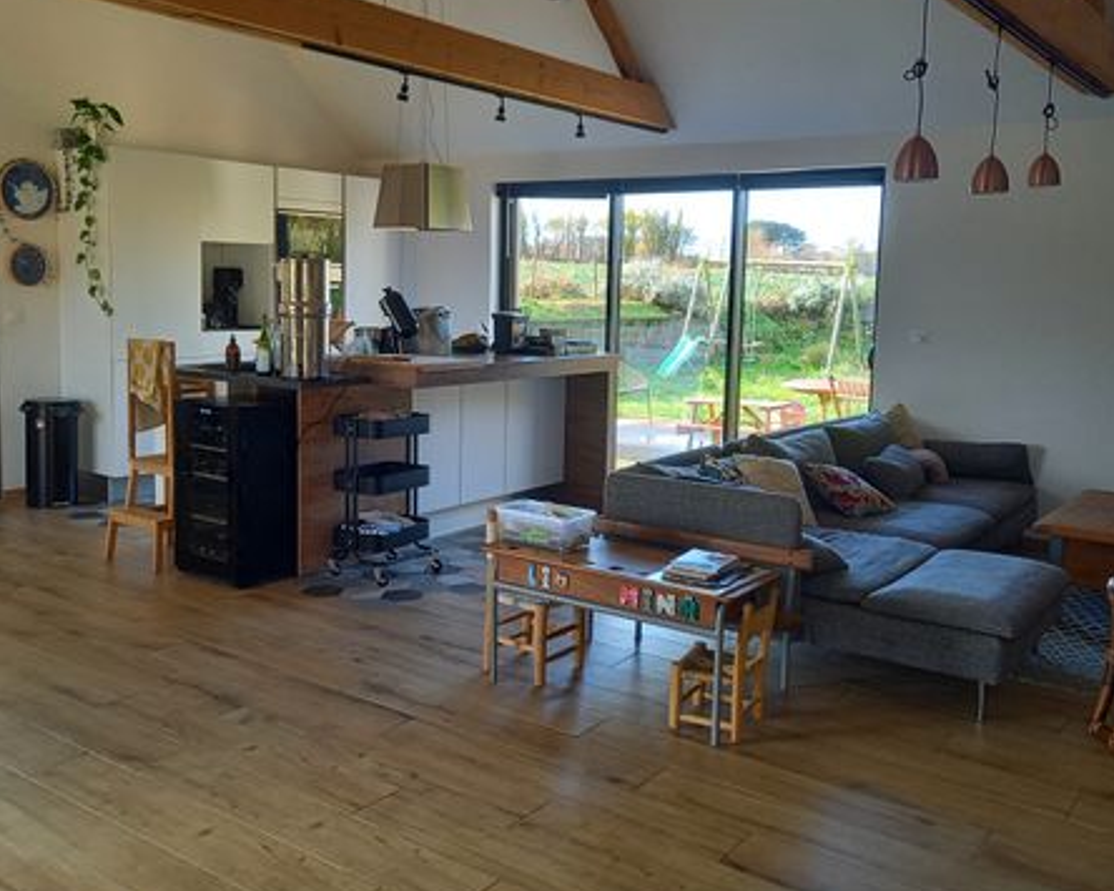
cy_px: 407
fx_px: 1088
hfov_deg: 54.2
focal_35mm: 33
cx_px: 549
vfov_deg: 44.5
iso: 100
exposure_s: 1/50
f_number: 1.8
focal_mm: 4.65
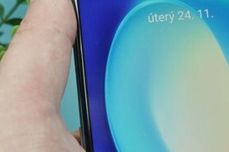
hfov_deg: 14.8
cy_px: 196
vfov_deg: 9.8
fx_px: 870
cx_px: 219
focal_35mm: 137
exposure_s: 1/320
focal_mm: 39
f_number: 7.1
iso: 2000
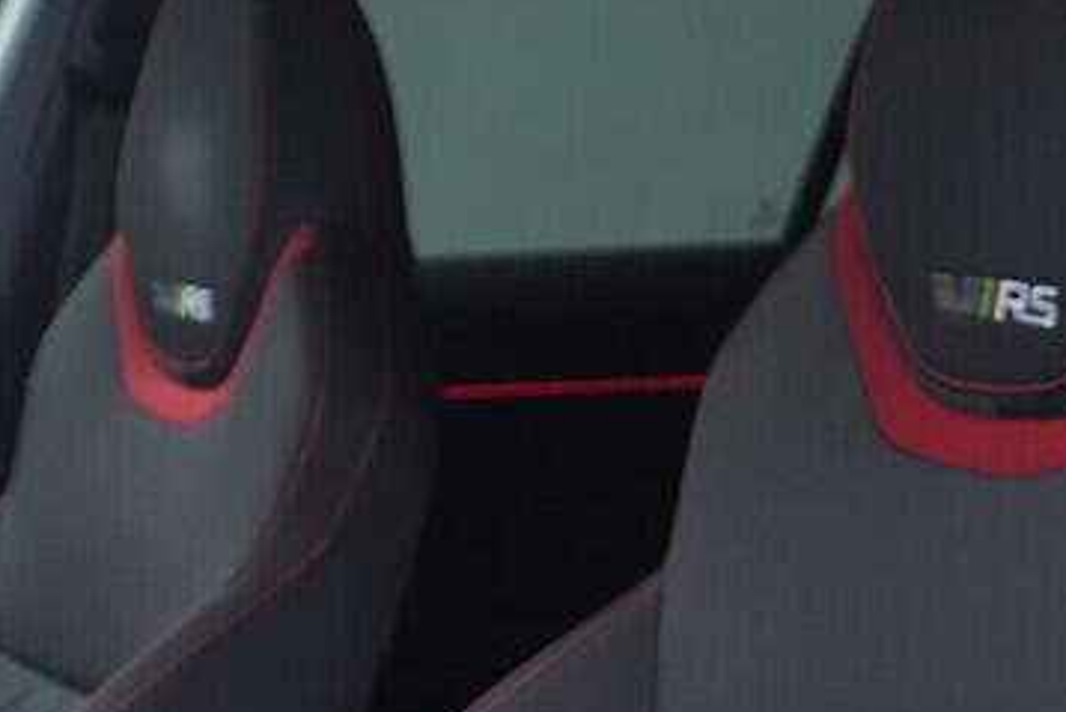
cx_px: -104
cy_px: 770
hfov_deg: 19.0
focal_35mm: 103
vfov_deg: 13.1
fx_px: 3051
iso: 125
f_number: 2.8
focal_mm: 24
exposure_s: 1/40
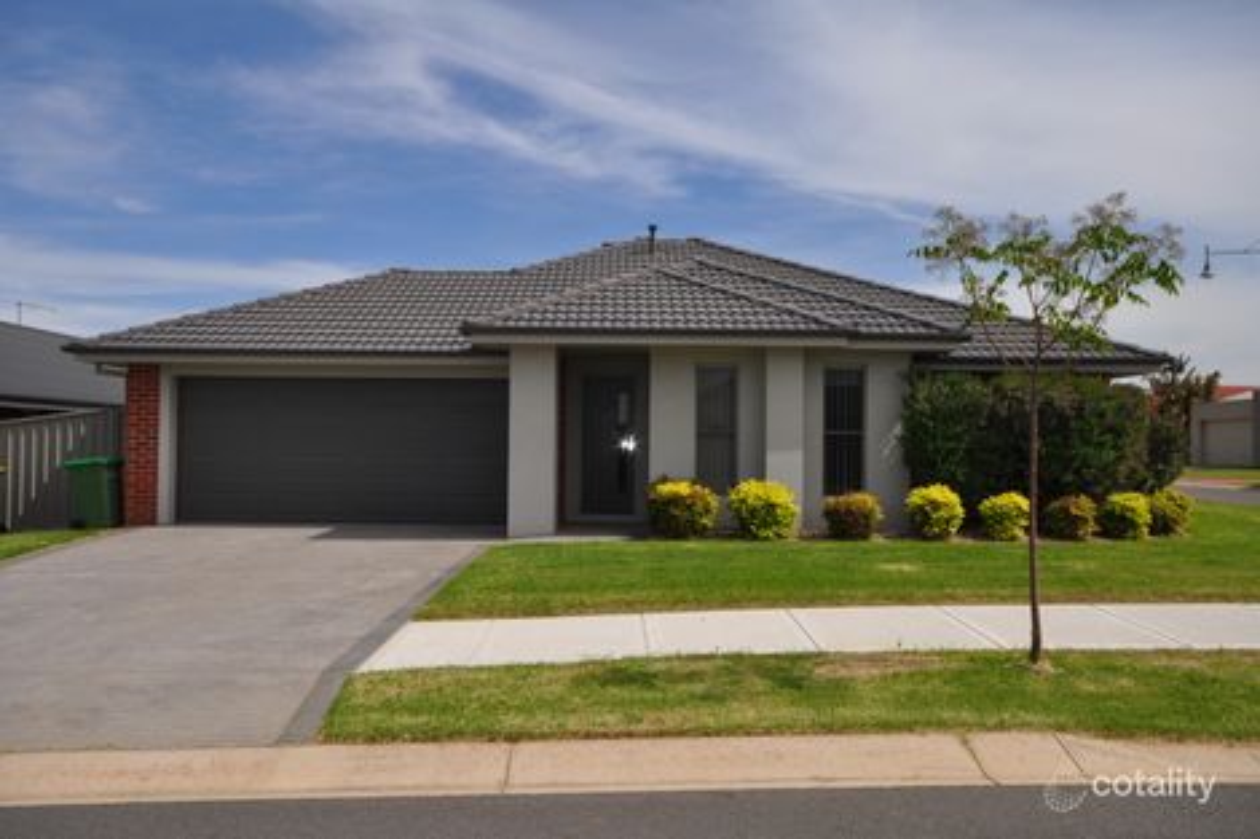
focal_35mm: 30
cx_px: 630
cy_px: 420
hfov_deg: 61.9
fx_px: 1050
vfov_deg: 43.6
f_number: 18
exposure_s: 1/200
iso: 200
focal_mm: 20
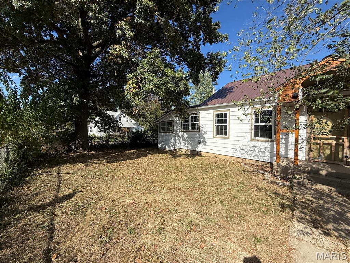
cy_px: 132
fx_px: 142
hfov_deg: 102.1
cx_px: 175
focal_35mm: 14
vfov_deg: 85.7
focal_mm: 2.22
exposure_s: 1/2092
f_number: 2.2
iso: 50
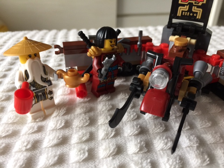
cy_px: 84
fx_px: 188
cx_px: 112
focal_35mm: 29
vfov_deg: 48.2
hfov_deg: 61.7
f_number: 2.2
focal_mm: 4.15
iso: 32
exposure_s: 1/30
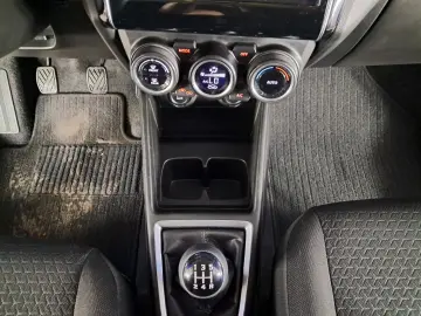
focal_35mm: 27
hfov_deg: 65.3
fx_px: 328
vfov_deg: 51.4
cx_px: 210
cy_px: 158
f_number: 1.8
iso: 1600
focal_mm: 4
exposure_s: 1/11
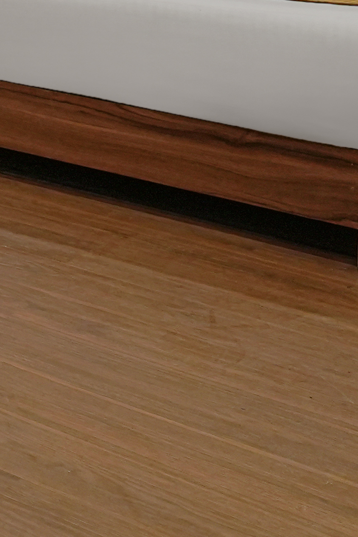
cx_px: -840
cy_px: -248
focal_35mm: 94
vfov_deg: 19.2
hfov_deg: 9.6
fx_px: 1402
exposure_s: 1/25
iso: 1250
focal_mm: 17
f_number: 4
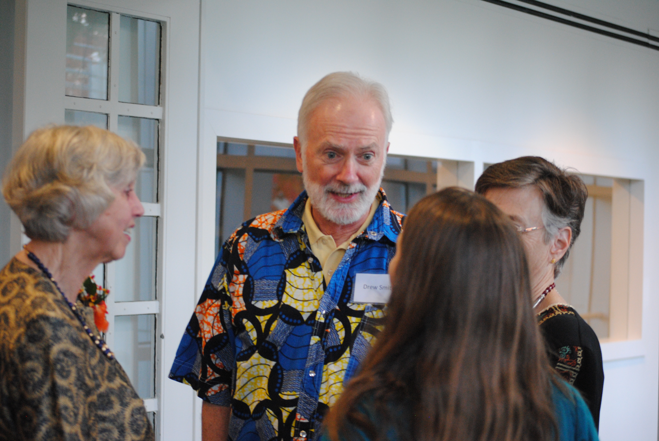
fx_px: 1512
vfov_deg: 16.6
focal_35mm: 82
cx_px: 330
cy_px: 220
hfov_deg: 24.6
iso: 800
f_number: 4
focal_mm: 55
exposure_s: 1/30
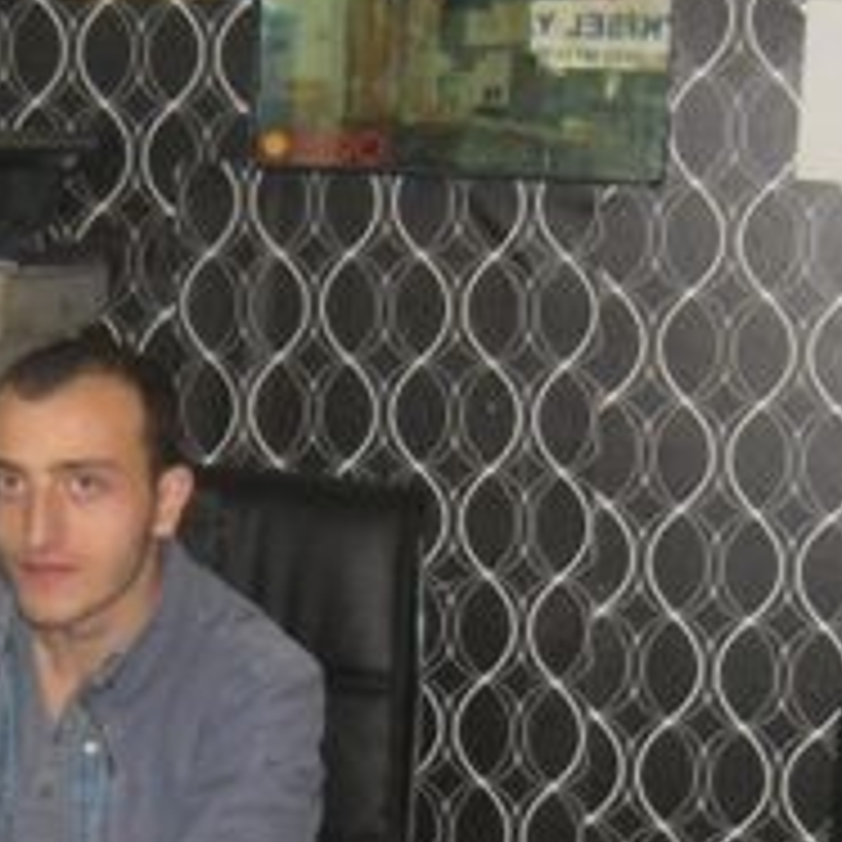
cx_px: 18
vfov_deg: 16.8
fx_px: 2835
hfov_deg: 16.6
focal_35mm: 103
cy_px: 653
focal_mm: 6
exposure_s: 1/45
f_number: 2.8
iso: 400
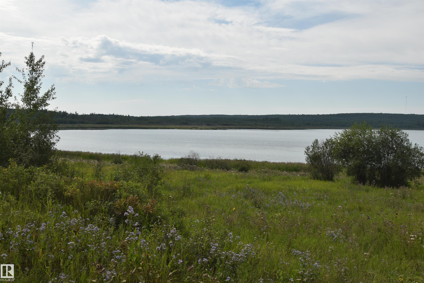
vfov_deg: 36.9
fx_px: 424
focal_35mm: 36
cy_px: 142
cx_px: 212
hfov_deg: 53.1
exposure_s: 1/200
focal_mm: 24
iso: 100
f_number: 11
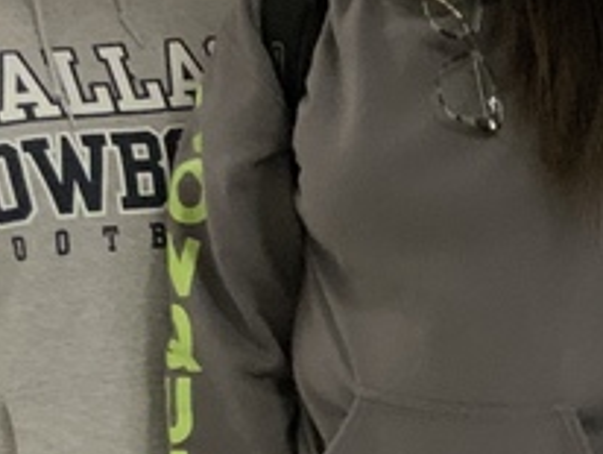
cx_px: 793
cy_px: 545
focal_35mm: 144
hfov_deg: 13.2
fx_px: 2511
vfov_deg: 10.2
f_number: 1.8
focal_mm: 3
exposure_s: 1/60
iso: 160
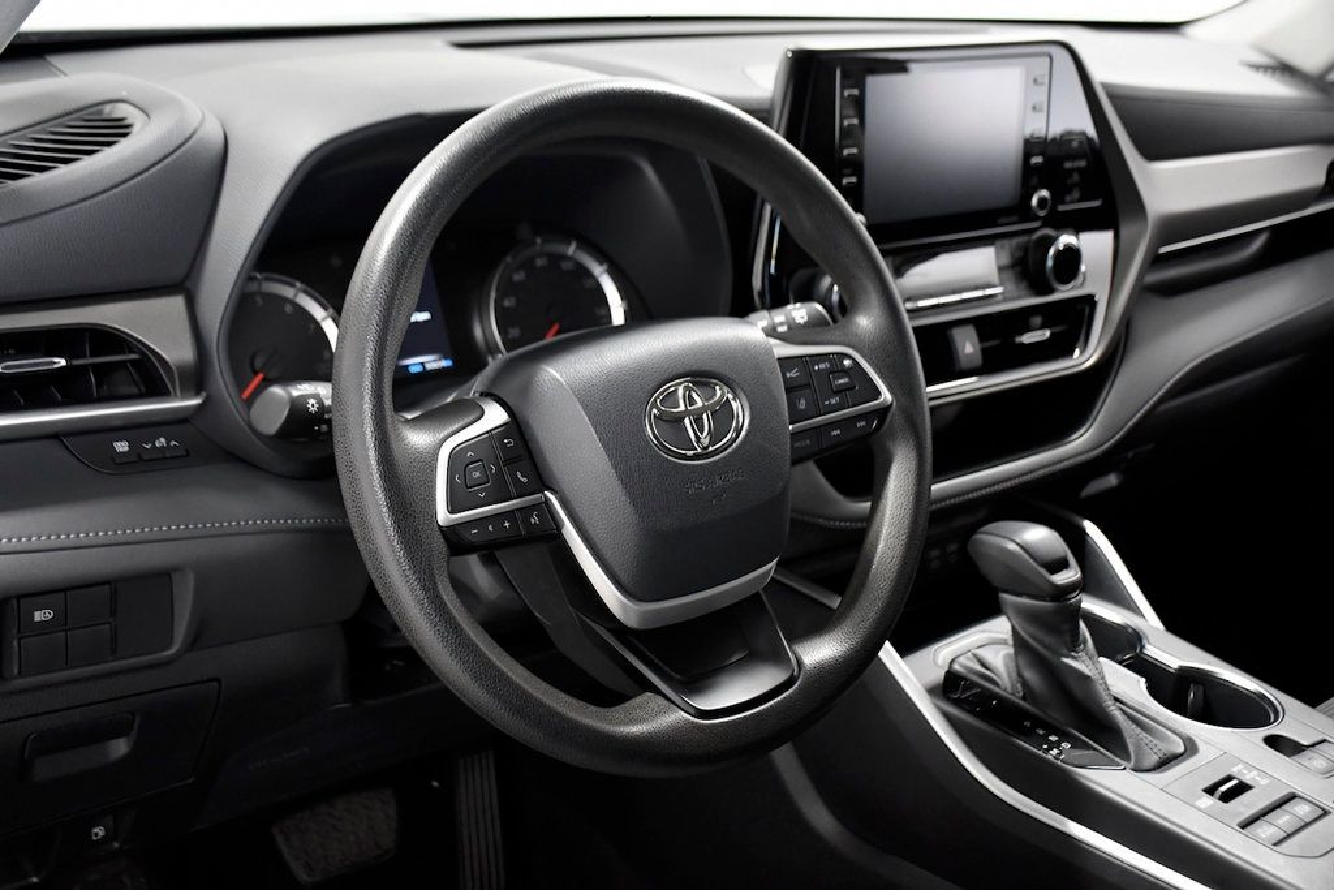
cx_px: 667
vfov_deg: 29.9
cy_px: 445
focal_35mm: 45
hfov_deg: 43.6
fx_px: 1668
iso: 2500
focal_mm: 30
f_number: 4
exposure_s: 1/125
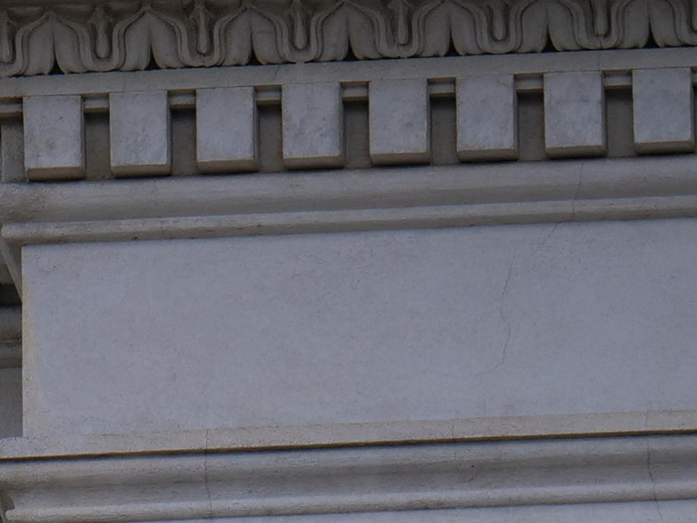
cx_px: -661
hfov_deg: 1.9
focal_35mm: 1021
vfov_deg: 1.5
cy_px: 1284
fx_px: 20566
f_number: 4
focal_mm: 100
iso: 200
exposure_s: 1/1000
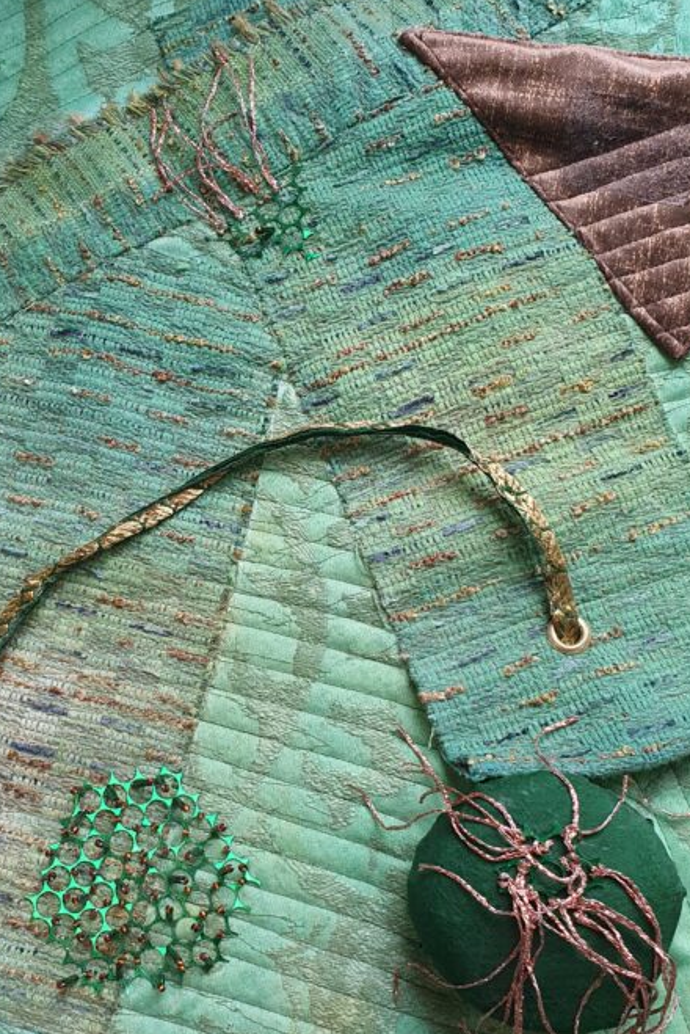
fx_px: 1206
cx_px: 234
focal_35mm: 42
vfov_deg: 46.3
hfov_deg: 31.7
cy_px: 562
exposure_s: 1/100
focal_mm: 4.32
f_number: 2.4
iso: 125
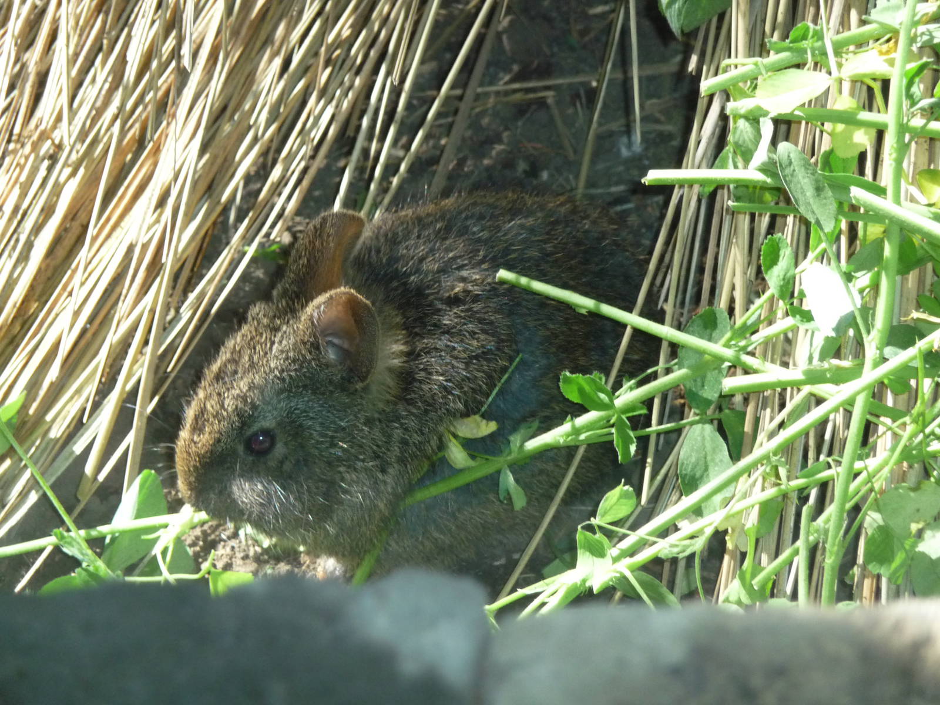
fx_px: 7169
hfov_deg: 7.5
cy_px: 352
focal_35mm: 264
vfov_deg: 5.6
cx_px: 470
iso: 320
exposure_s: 1/60
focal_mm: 45.4
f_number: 4.9
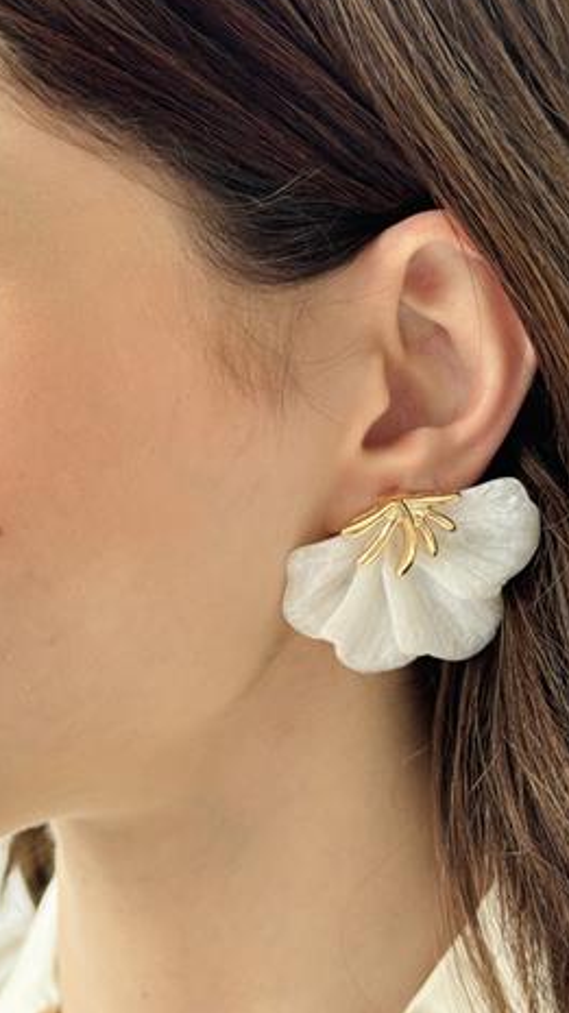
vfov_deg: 34.9
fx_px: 1612
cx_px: 277
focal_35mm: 60
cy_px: 483
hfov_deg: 20.0
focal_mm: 6.76
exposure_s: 1/94
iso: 100
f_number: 1.78
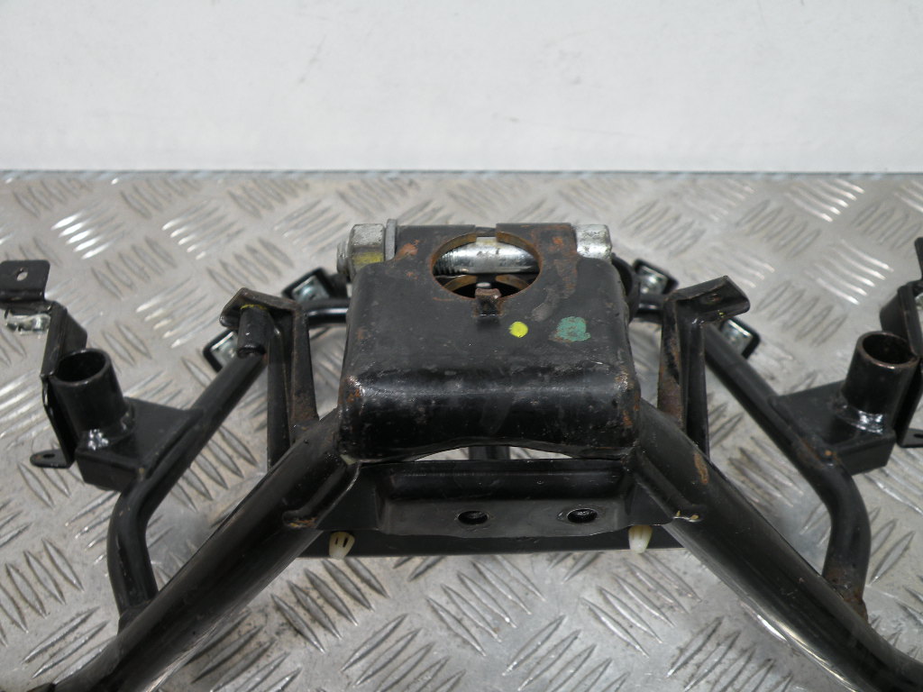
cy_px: 346
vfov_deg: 42.9
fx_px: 880
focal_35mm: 33
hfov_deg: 55.4
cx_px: 462
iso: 67
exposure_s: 1/64.2
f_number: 3.2
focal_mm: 5.8
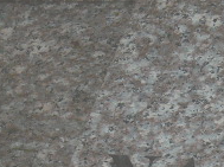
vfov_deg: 3.6
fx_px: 2674
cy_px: 235
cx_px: 367
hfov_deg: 4.8
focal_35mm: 414
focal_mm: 21.8
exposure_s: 1/125
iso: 100
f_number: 5.6
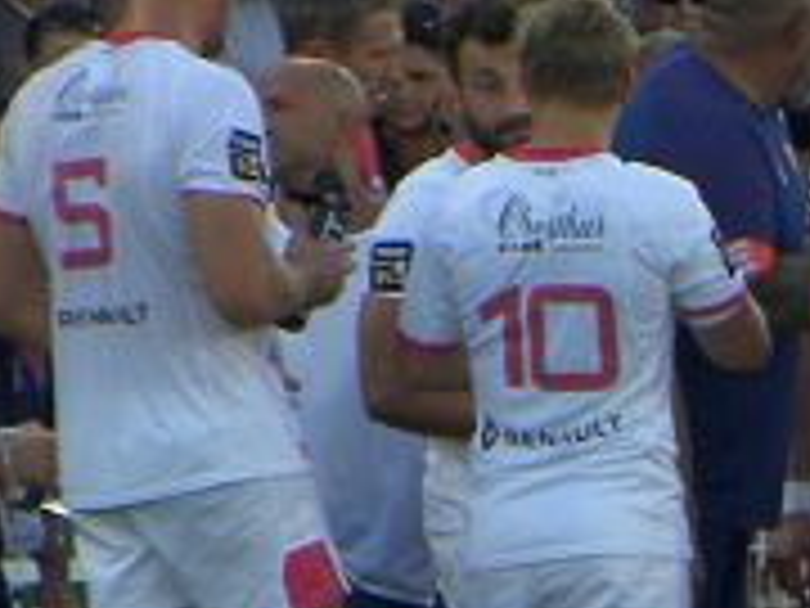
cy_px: 374
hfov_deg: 0.8
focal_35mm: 2444
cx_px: 1035
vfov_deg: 0.6
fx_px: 57189
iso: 73
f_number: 5
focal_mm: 97.8
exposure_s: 1/150
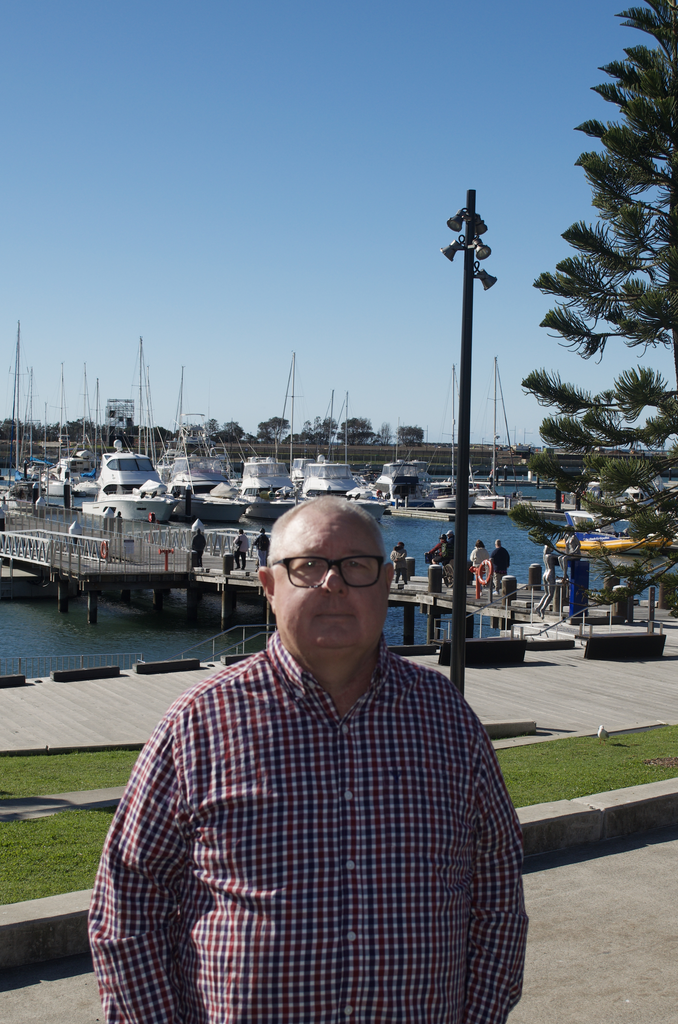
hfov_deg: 23.3
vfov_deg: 34.5
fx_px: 1646
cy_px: 570
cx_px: 373
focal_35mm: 58
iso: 100
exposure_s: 1/200
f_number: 6.3
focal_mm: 30
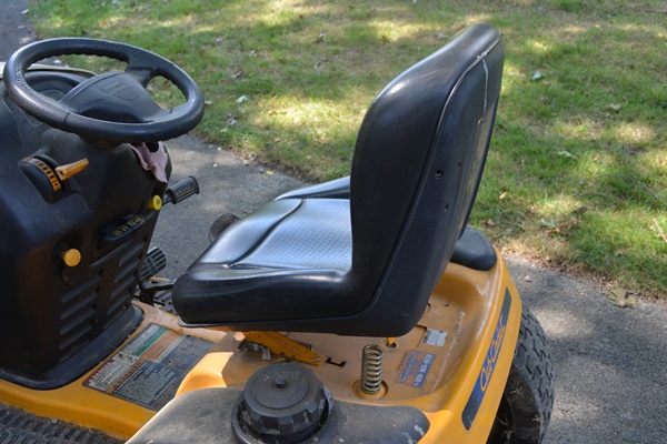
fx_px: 611
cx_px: 334
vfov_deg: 40.0
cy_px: 222
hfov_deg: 57.2
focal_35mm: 33
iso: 280
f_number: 5.6
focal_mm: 22
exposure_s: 1/125
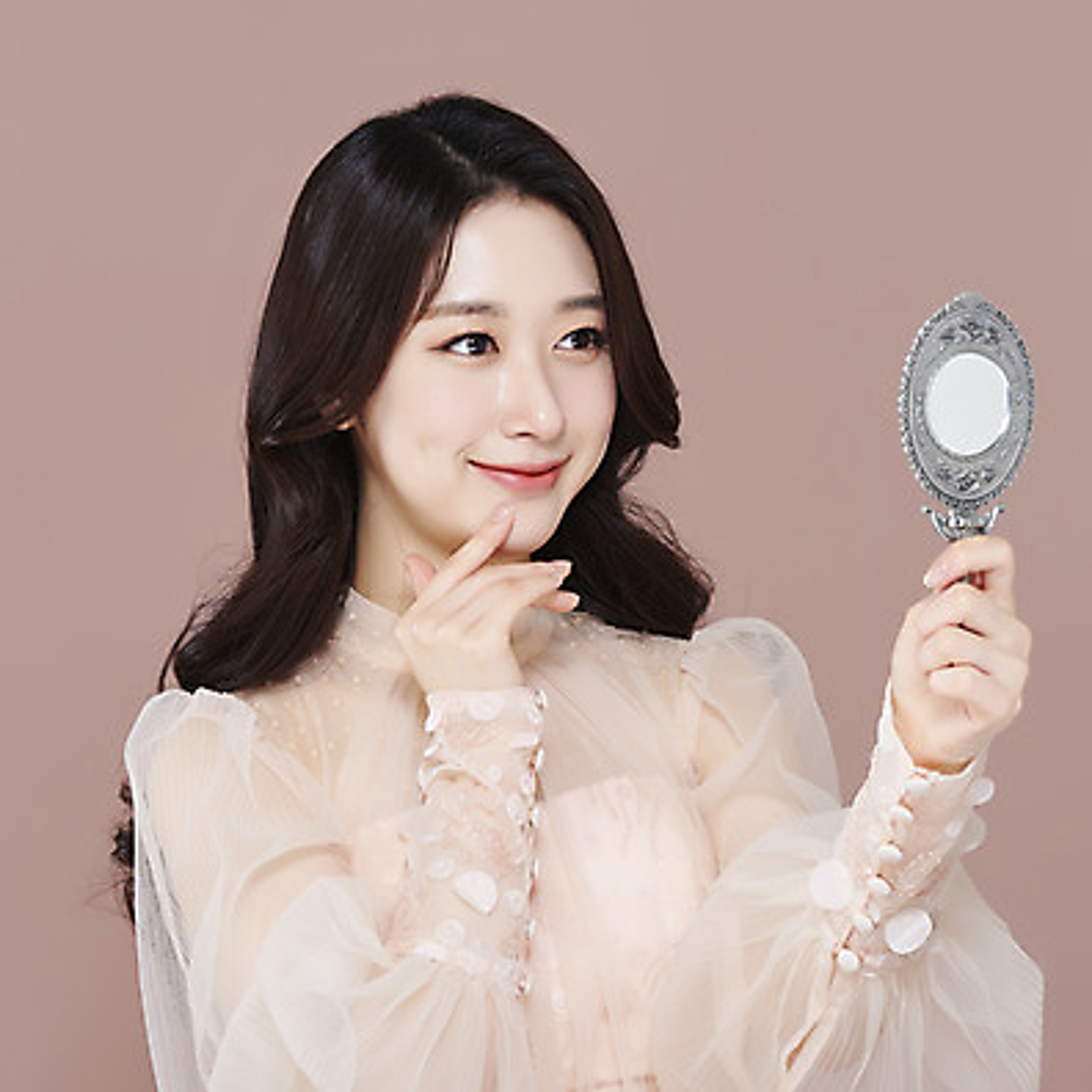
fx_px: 4818
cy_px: 543
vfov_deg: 12.9
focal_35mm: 135
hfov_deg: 12.9
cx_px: 492
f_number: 11
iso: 64
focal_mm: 105
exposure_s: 1/125
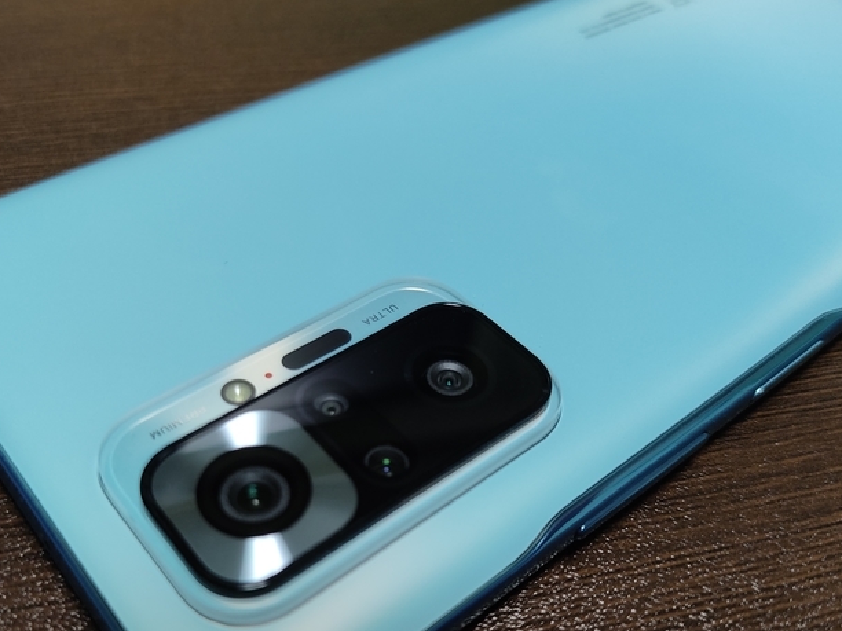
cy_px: 390
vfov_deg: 41.5
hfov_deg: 53.8
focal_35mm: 34
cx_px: 365
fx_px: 827
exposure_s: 1/33
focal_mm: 4.74
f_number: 1.79
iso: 339
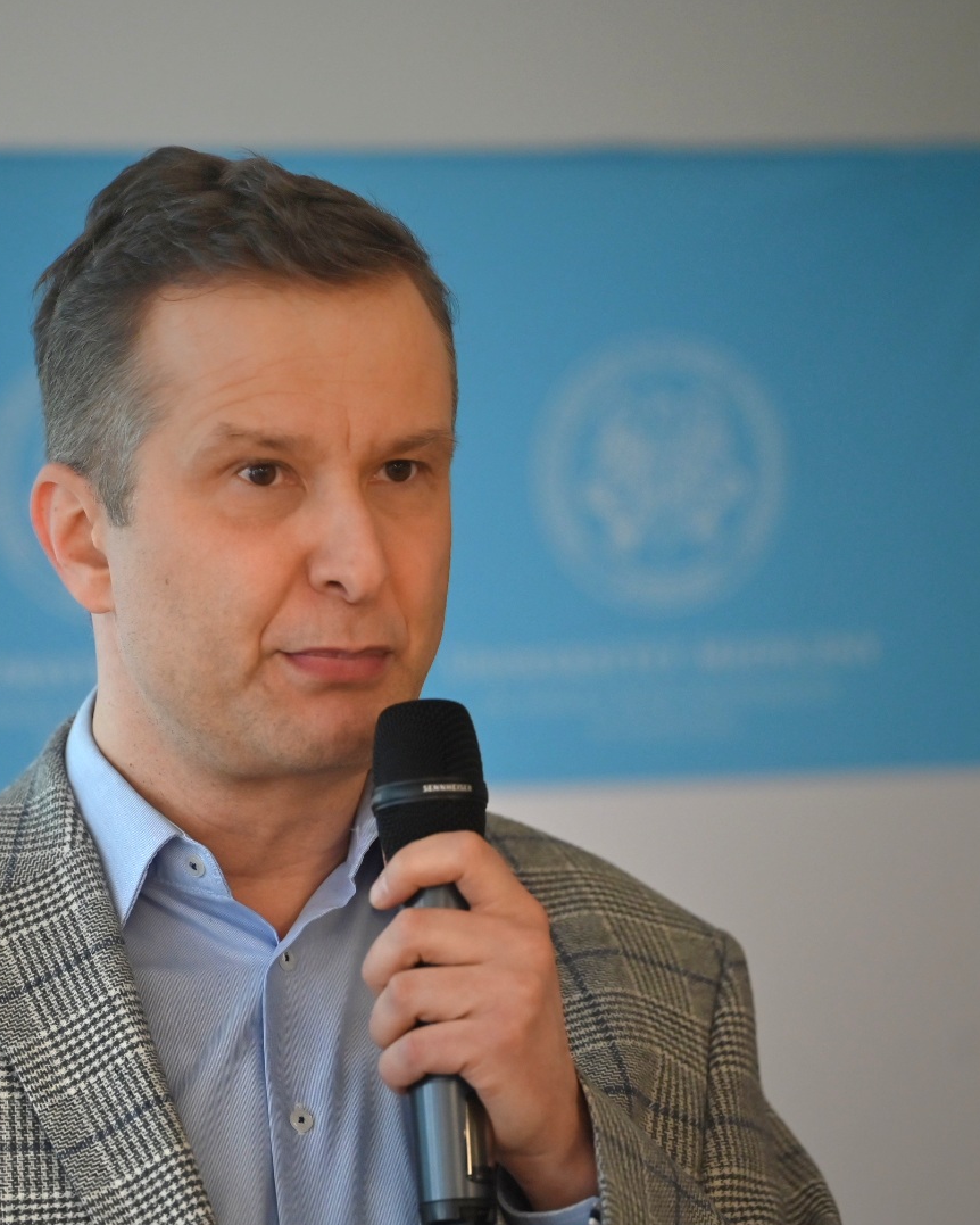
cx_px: 249
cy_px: 612
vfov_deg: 7.6
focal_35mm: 254
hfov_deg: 6.1
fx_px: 9206
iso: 1100
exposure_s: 1/400
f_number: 2.8
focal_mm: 180
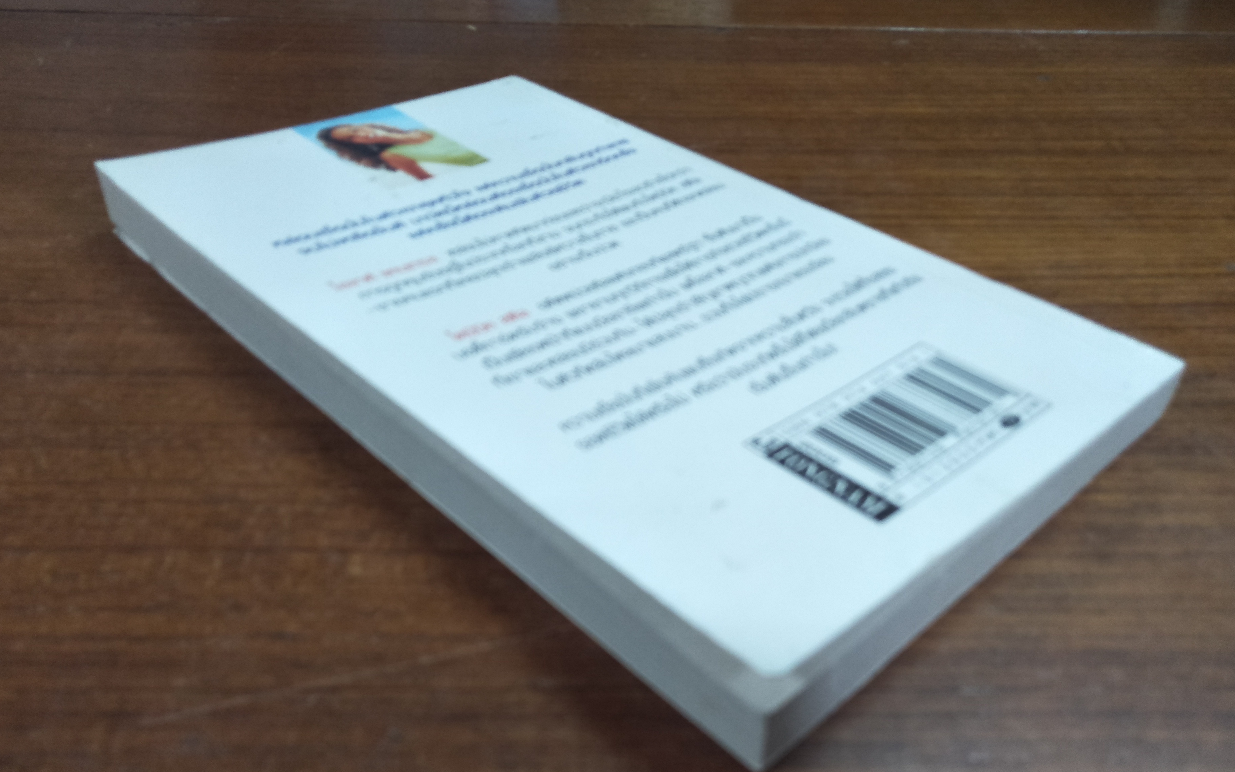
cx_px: 625
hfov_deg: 74.8
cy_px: 454
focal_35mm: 24
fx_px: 808
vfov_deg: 50.8
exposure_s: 1/33
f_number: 2.2
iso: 185
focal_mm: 3.46
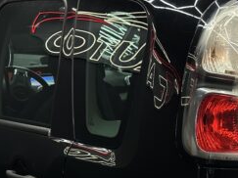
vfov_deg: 17.9
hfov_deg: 23.8
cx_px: 232
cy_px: 199
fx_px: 543
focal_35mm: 79
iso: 125
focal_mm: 6.86
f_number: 1.78
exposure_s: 1/100
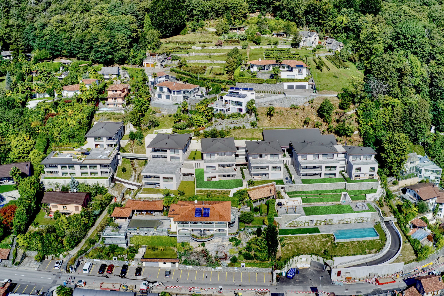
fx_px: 345
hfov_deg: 65.5
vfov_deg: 46.4
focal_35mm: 28
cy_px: 148
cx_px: 222
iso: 100
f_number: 5.6
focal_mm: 10.3
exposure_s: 1/500
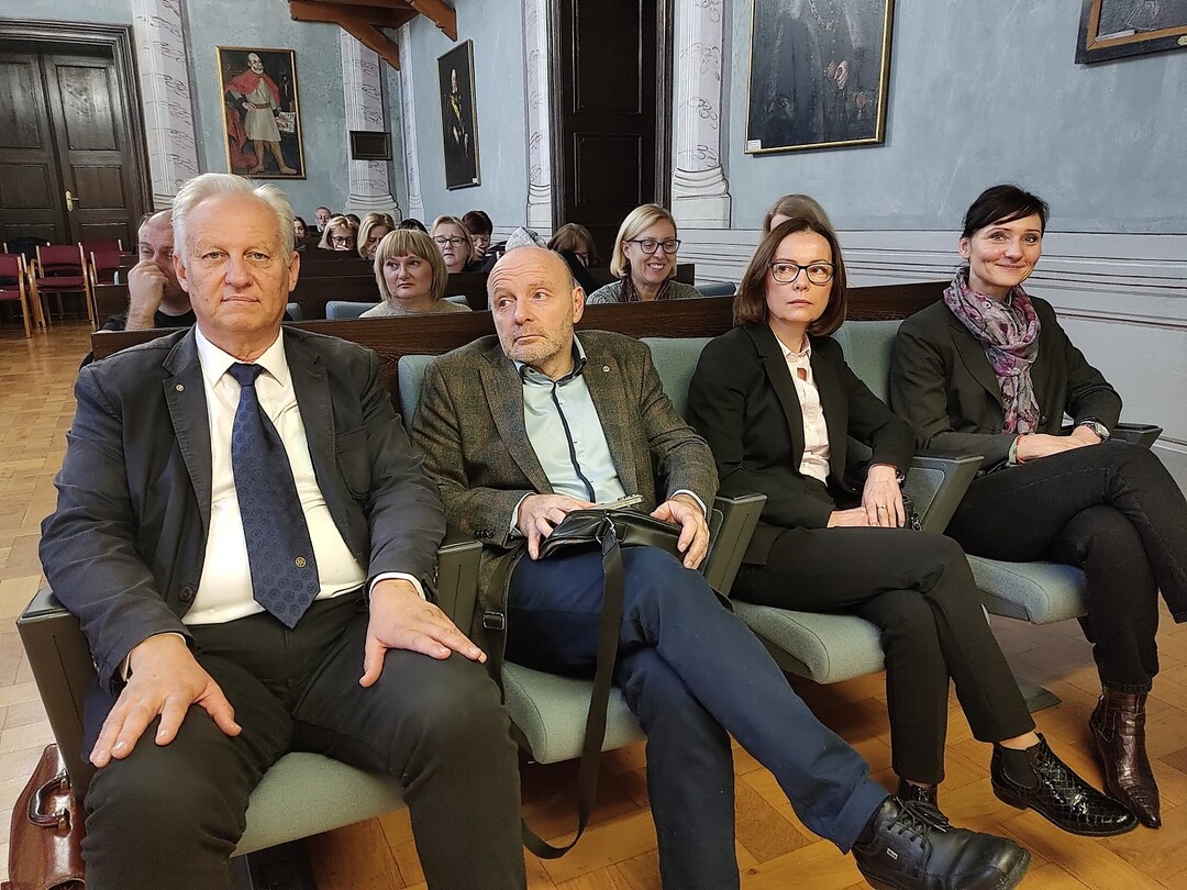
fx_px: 892
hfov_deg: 67.3
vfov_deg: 53.1
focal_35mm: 26
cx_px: 594
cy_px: 445
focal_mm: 4.71
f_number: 1.79
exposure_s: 1/25
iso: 797
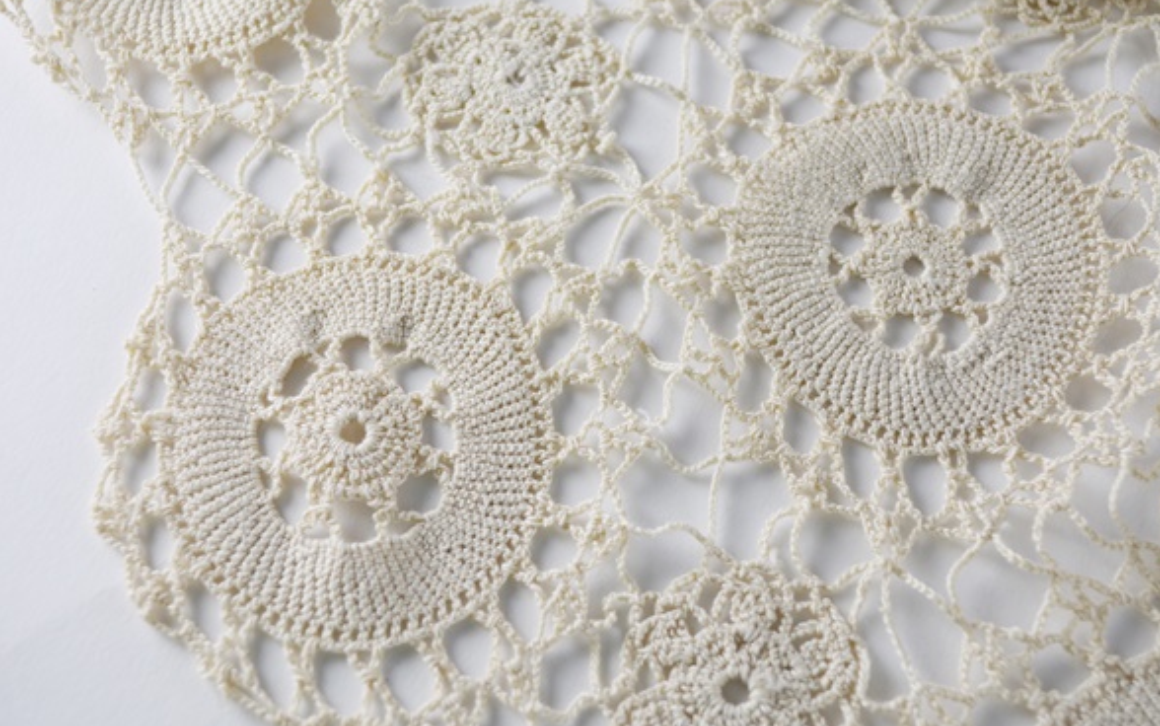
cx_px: 574
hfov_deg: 38.2
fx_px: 1676
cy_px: 369
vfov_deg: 24.4
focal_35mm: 53
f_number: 6.3
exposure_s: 1/160
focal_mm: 34
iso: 200
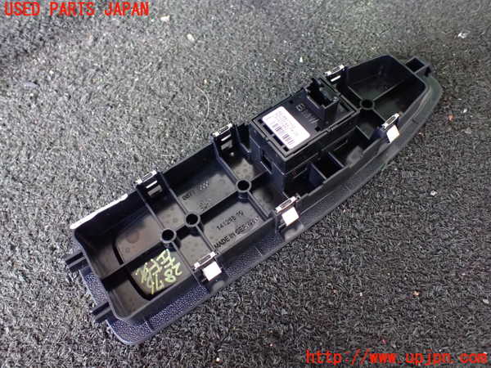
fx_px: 426
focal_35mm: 30
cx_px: 246
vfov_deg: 46.8
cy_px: 184
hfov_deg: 60.0
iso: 1250
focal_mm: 5.4
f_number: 2.3
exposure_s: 1/30
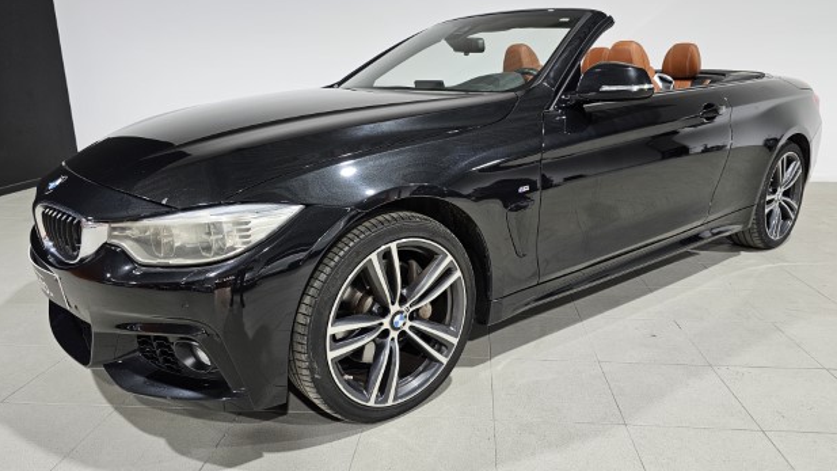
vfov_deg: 44.4
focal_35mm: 26
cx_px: 427
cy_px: 232
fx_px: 577
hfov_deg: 71.9
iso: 160
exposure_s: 1/100
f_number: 1.7
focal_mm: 6.3
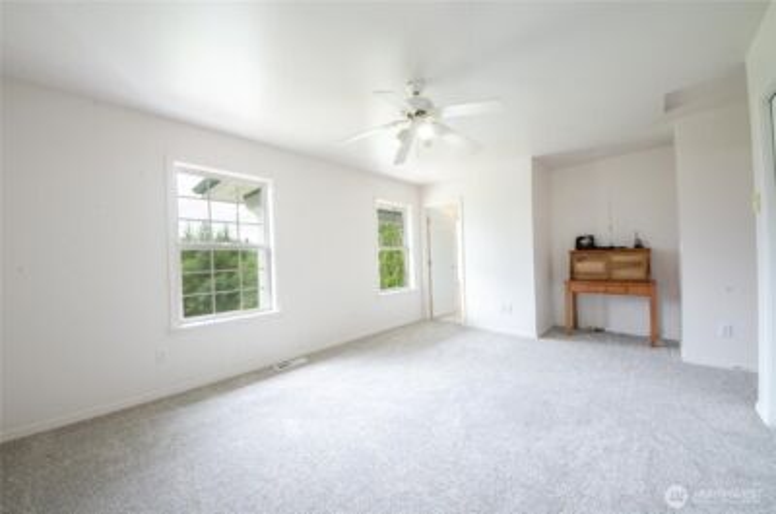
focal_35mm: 12
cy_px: 257
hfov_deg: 112.7
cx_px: 388
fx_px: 258
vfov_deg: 89.8
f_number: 16
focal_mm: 8
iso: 500
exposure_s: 1/3
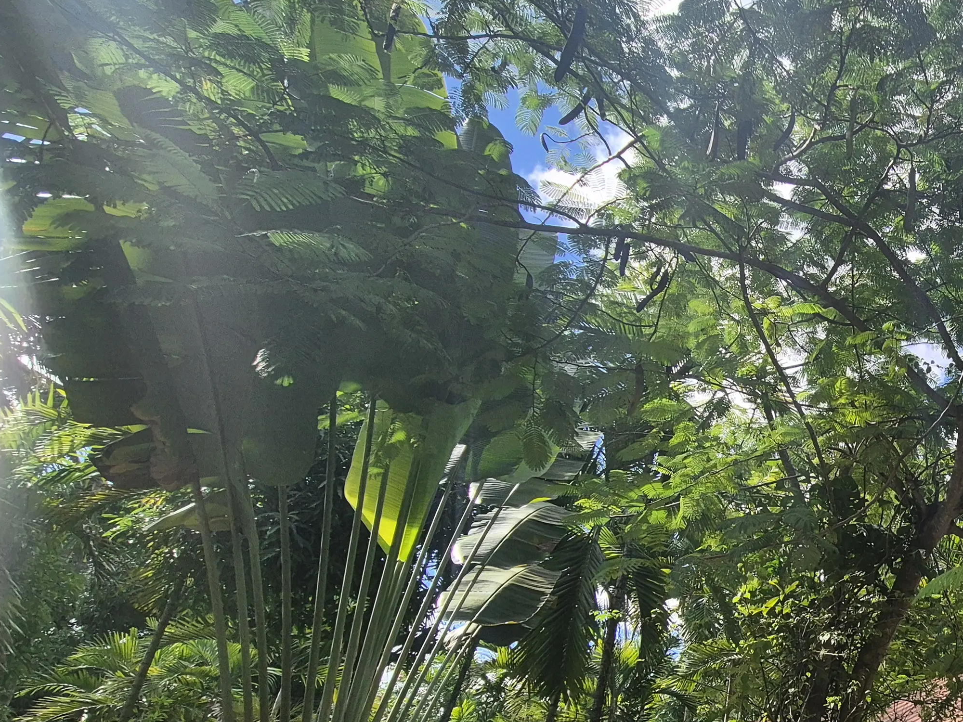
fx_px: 723
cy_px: 513
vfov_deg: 51.5
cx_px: 952
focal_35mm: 26
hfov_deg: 53.6
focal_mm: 2.2
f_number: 2.2
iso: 50
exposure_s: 1/1204
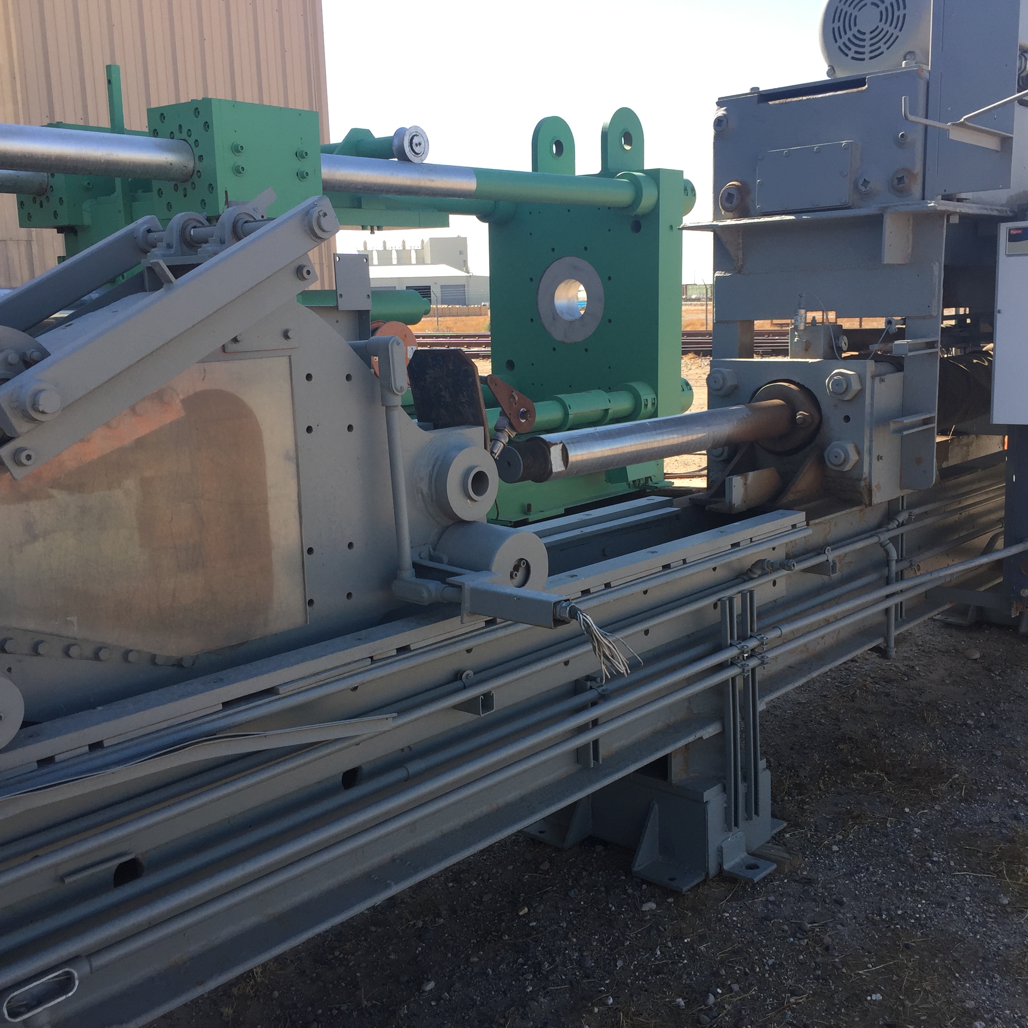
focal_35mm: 35
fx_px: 1176
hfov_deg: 47.2
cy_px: 516
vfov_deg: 47.2
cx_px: 526
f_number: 2.2
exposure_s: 1/618
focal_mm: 4.15
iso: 32
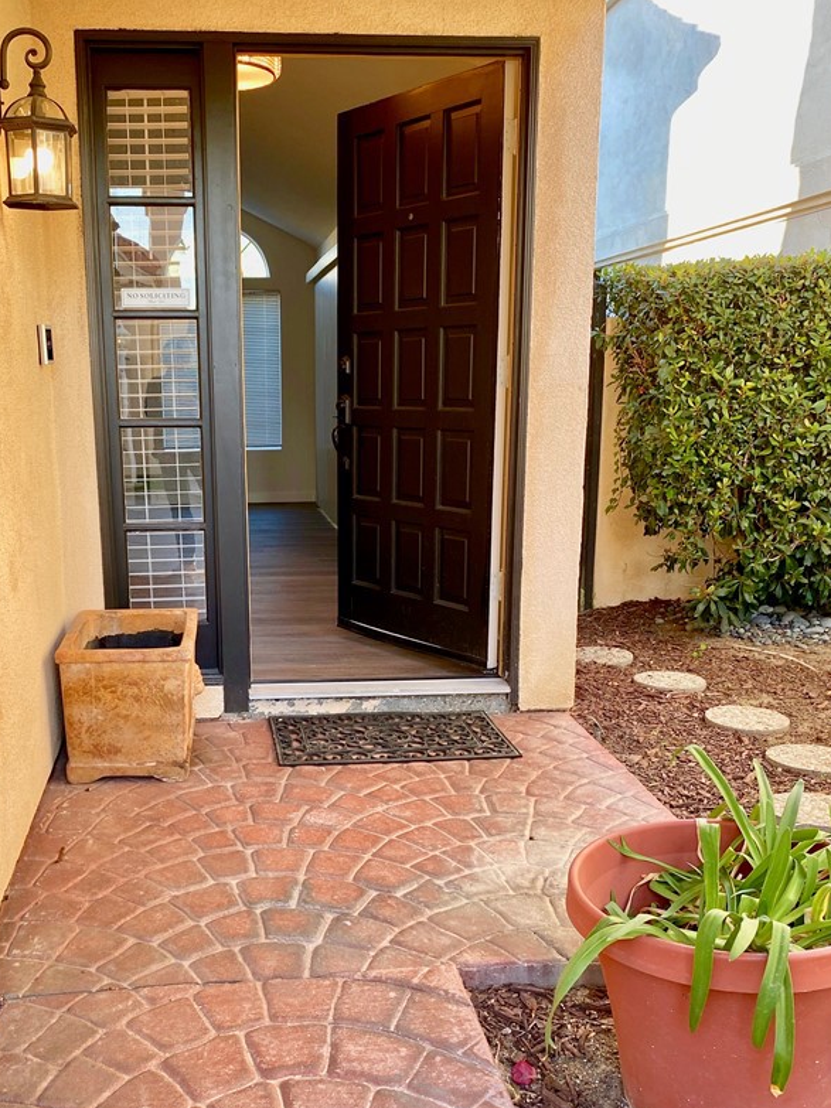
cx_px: 304
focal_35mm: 34
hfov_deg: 41.4
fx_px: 1089
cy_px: 608
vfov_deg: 53.9
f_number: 1.8
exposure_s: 1/120
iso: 50
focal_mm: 4.25
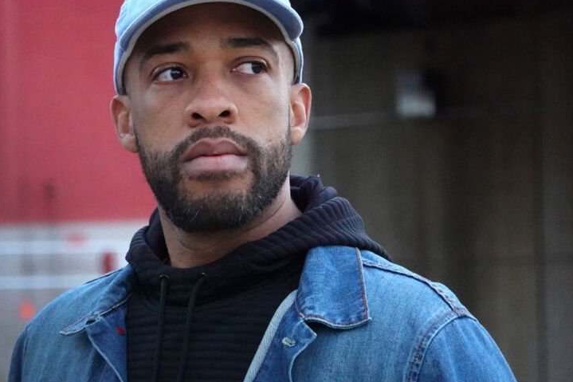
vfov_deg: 4.8
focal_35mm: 285
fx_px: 4535
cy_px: 175
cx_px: 260
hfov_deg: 7.2
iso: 2500
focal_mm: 72
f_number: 4.5
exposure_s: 1/100
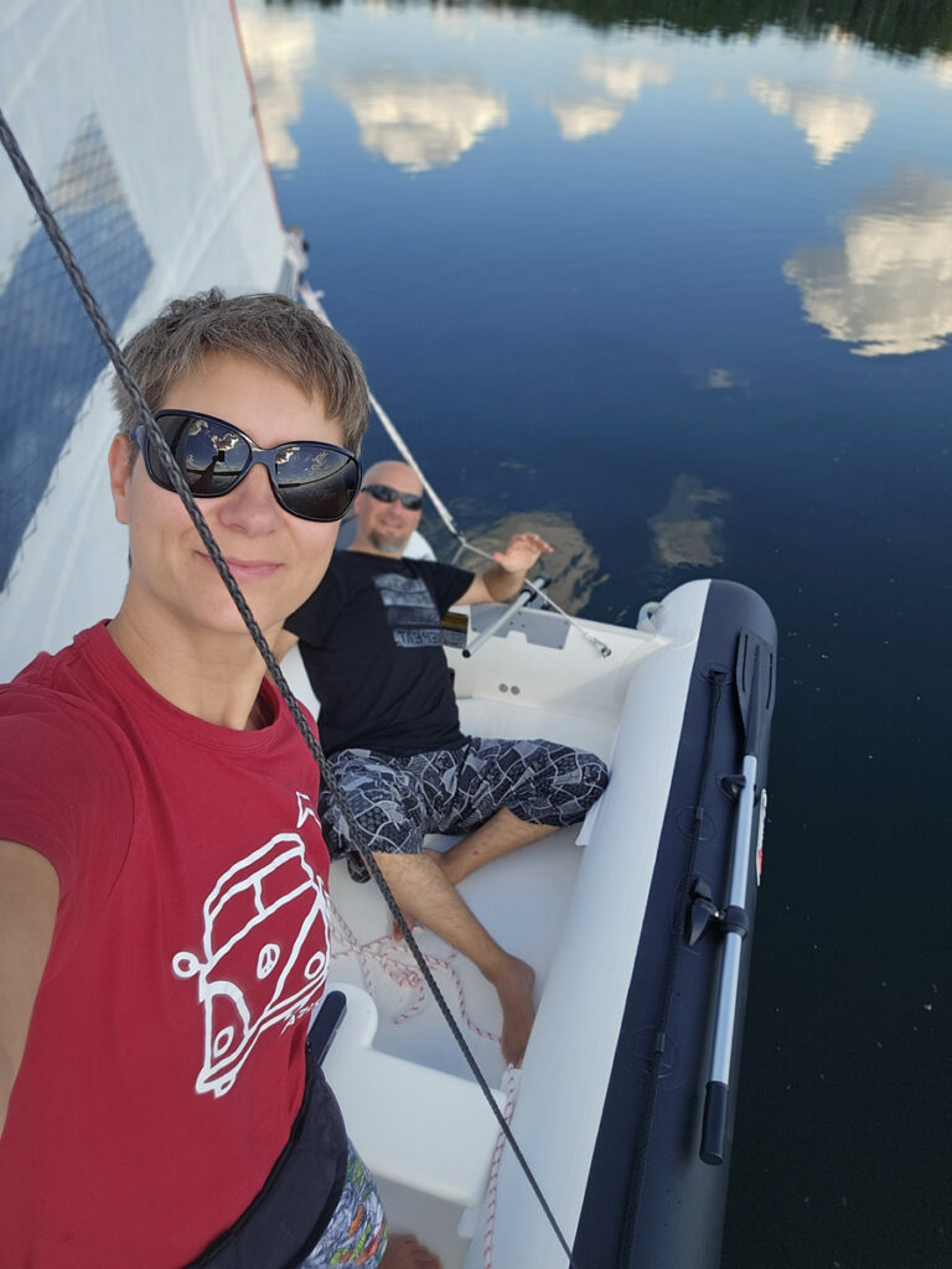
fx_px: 917
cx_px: 476
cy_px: 634
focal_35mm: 25
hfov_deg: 54.9
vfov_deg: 69.4
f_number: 2.2
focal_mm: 3.3
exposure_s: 1/415
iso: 25
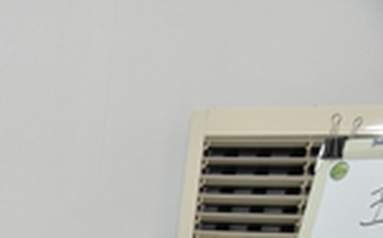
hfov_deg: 15.2
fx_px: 1241
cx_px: -302
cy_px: 452
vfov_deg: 10.2
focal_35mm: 119
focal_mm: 32
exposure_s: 1/100
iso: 800
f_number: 5
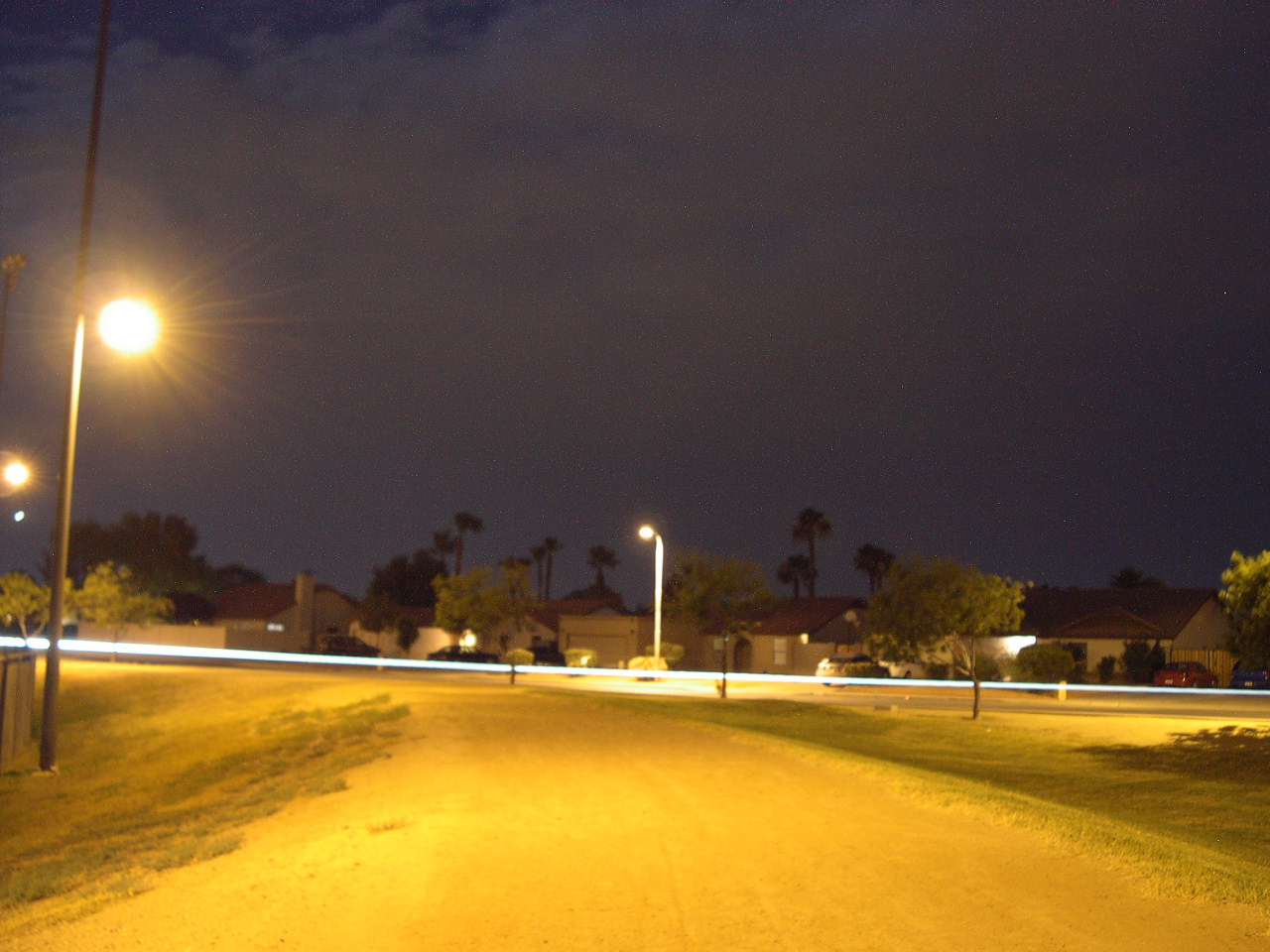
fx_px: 1394
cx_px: 635
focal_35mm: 38
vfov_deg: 37.7
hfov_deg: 49.0
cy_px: 476
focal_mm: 8
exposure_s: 8
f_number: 2.8
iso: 100
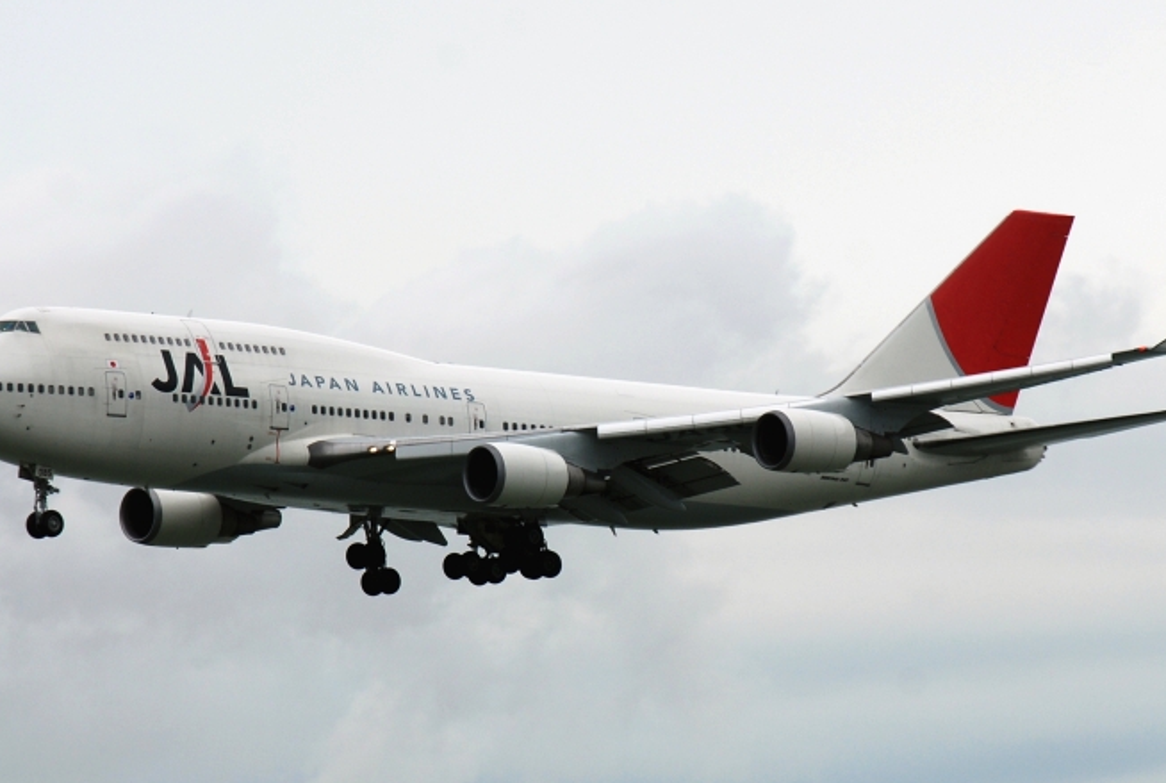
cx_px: 572
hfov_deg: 4.3
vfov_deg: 2.9
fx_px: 15481
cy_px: 429
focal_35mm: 477
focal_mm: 260
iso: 200
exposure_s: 1/1000
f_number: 6.3
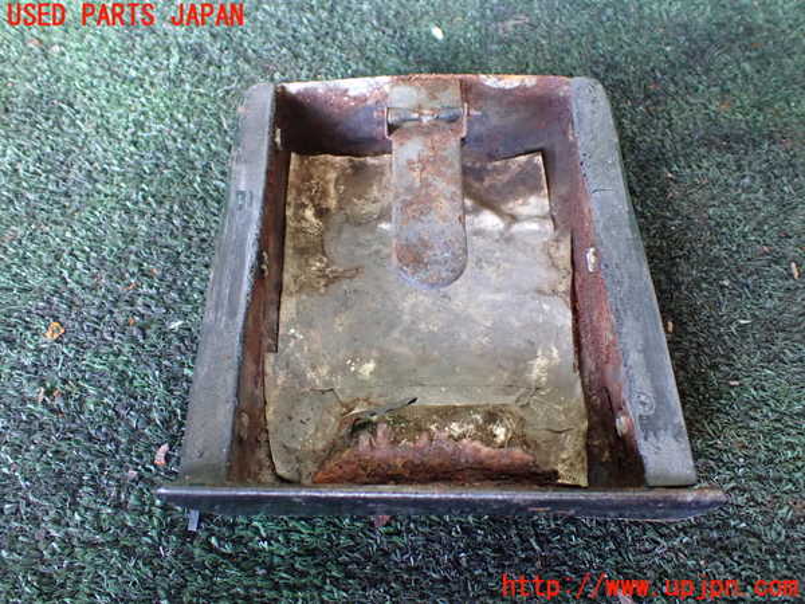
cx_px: 402
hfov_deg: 60.0
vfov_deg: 46.8
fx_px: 698
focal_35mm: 30
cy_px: 302
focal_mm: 5.4
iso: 800
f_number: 2.3
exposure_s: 1/40
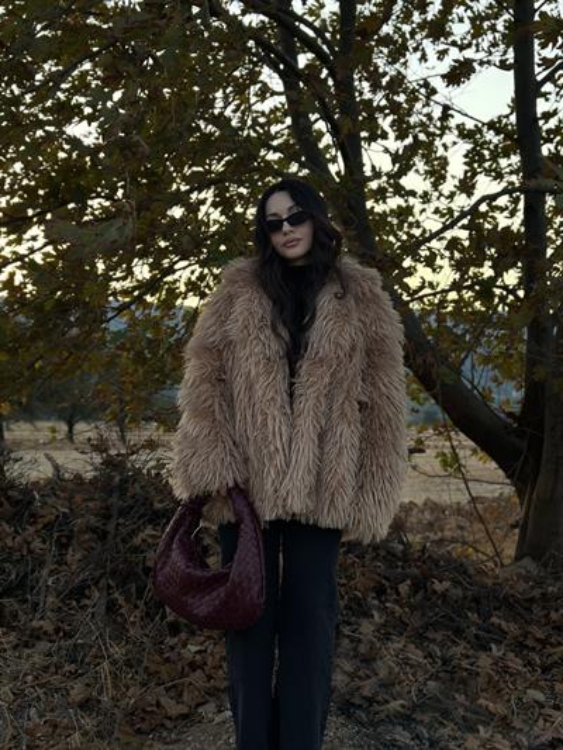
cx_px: 282
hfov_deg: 30.3
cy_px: 375
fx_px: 1040
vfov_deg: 39.6
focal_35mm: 48
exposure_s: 1/489
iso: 80
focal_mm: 6.86
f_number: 1.78
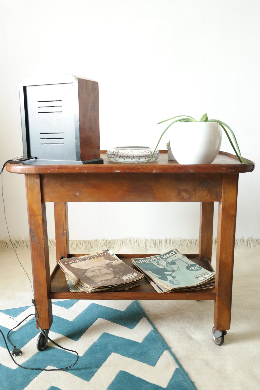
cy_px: 195
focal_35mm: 33
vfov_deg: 57.2
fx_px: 357
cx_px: 130
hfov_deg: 40.0
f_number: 5.6
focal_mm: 22
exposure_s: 1/30
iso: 1600
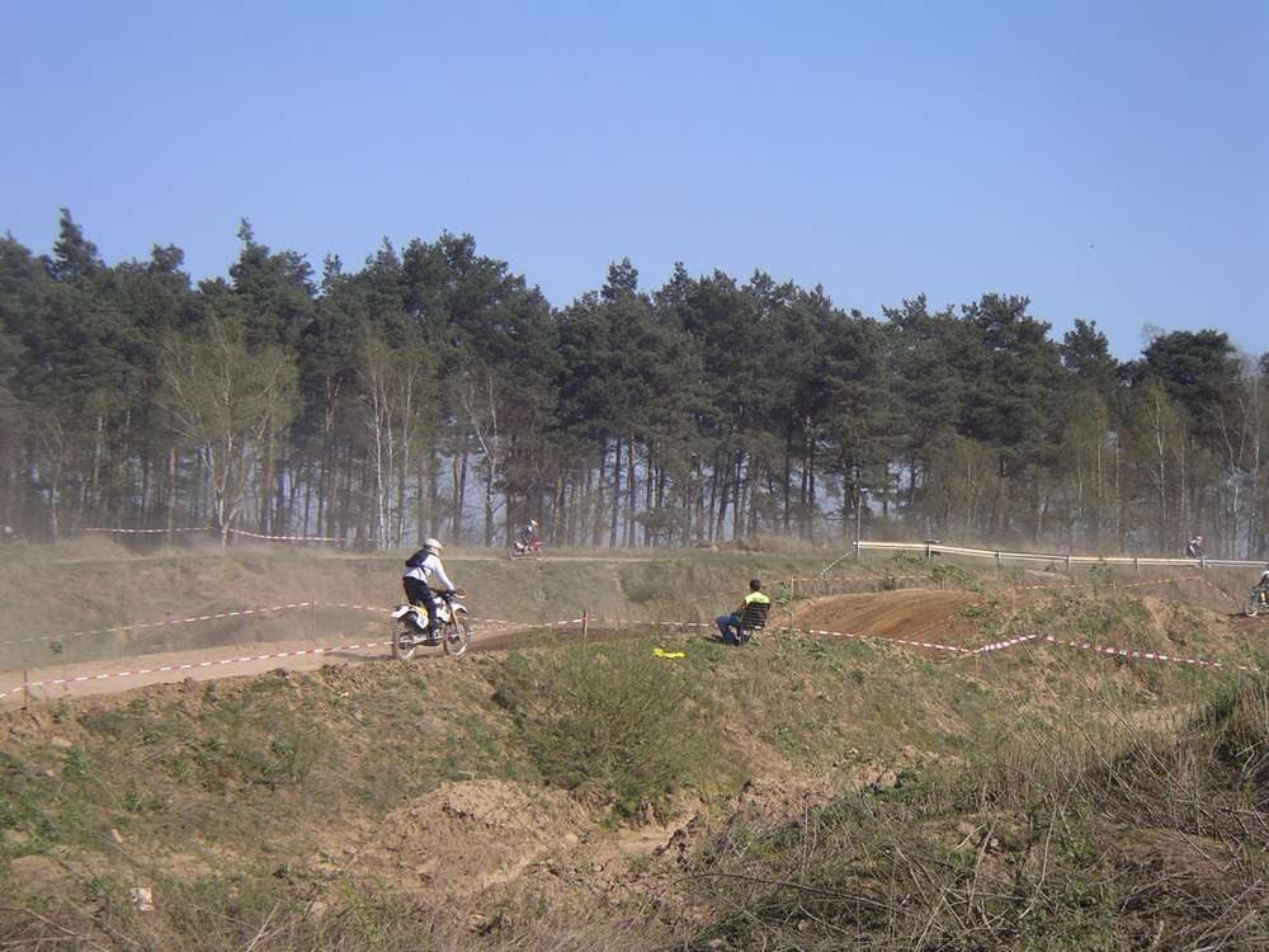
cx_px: 634
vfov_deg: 14.2
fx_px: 3813
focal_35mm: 104
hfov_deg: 18.9
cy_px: 476
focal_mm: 16
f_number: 3.9
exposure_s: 1/500
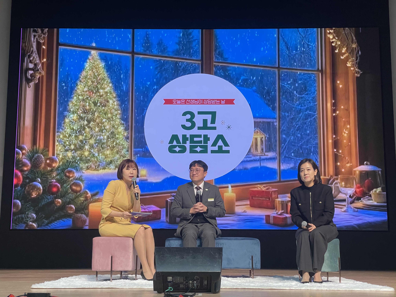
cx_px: 198
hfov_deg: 36.8
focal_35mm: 52
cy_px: 148
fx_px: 595
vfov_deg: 28.0
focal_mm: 6
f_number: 2
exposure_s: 1/120
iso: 200
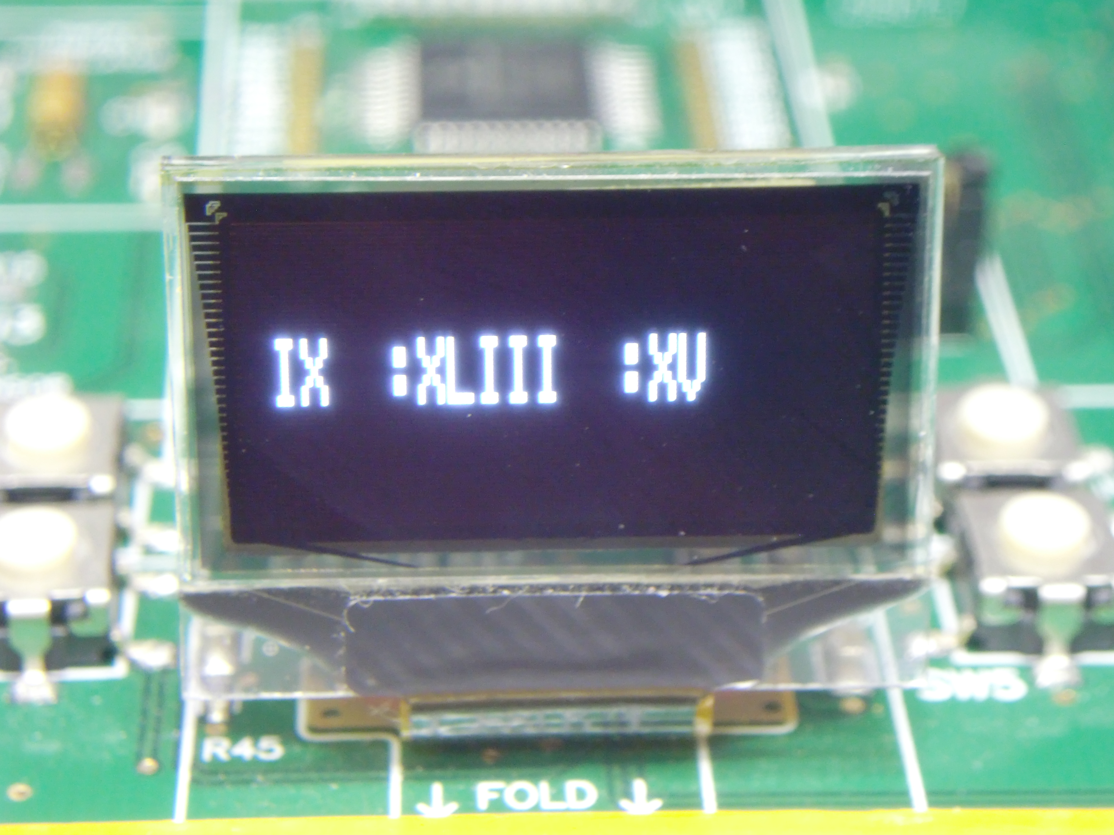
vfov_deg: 18.7
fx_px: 2542
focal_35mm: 79
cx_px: 557
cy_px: 418
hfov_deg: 24.7
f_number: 4.6
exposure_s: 1/5
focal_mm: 13.9
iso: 400
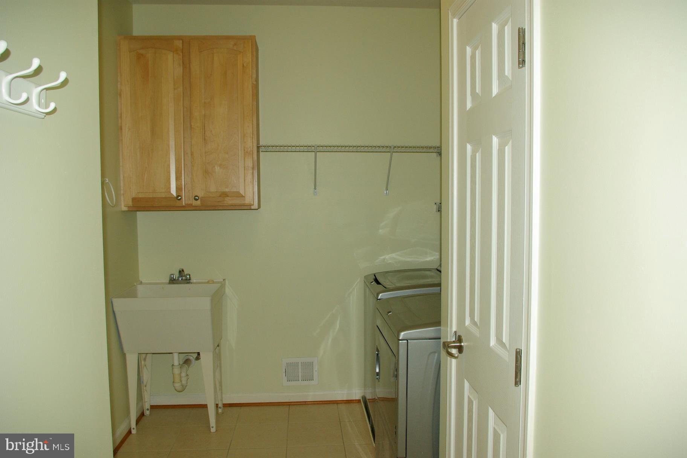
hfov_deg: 67.4
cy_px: 229
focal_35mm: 27
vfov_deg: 47.9
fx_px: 515
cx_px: 344
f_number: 6.7
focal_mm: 18
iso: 400
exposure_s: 1/30
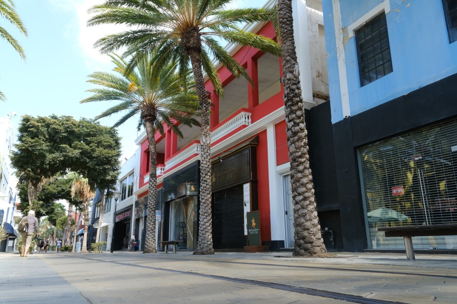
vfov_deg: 49.6
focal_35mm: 26
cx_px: 228
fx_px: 330
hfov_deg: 69.4
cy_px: 152
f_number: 8
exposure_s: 1/60
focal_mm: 17.5
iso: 160
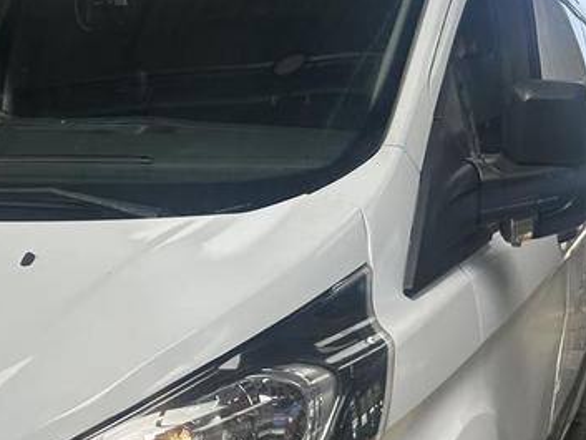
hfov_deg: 28.7
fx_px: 1118
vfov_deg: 21.9
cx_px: 115
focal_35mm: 66
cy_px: 367
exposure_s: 1/621
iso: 50
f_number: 1.5
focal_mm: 5.7
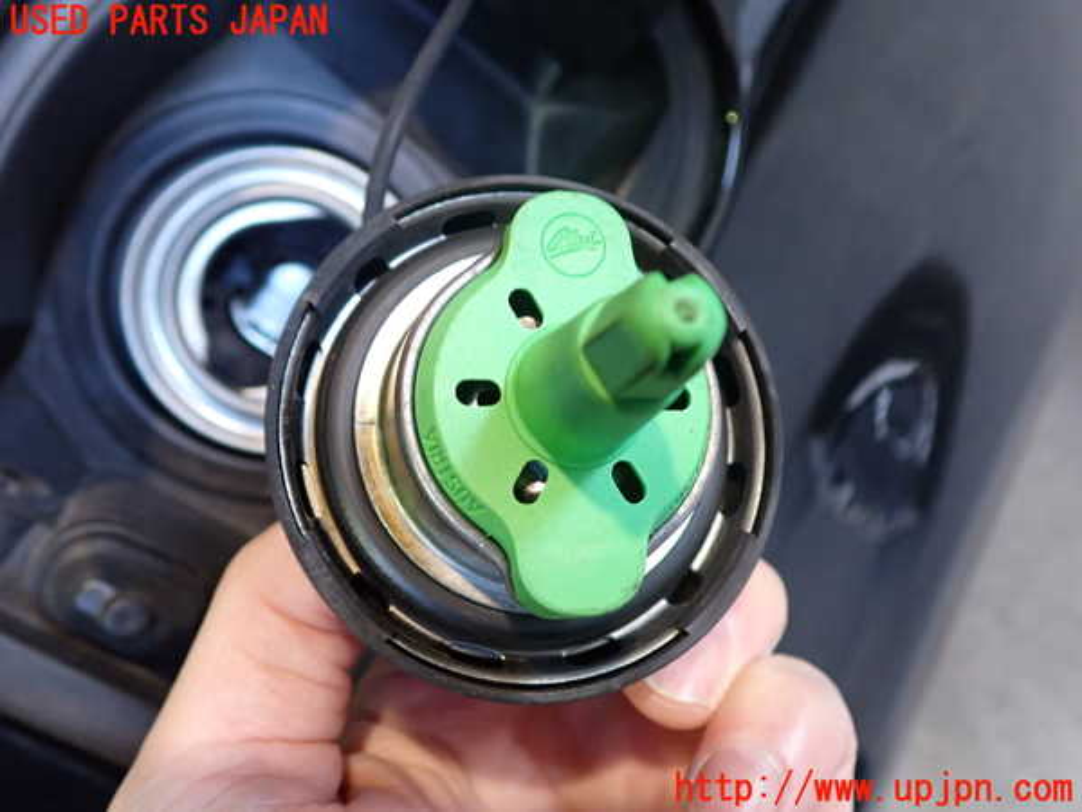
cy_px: 406
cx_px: 541
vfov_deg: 46.8
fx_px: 938
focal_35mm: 30
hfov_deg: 60.0
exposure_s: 1/30
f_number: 2.3
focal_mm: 5.4
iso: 250
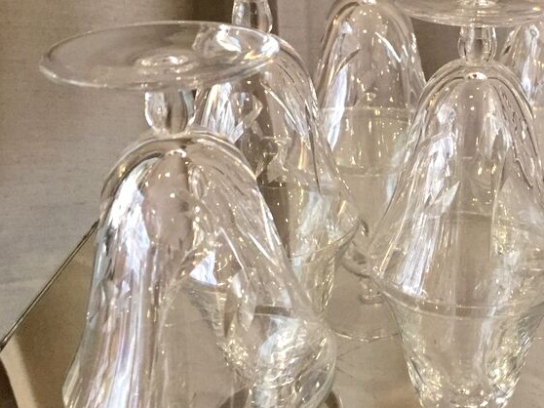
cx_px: 470
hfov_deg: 35.1
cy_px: 147
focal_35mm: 52
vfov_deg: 27.9
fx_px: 817
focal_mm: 4.15
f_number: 2.2
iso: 250
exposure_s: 1/33
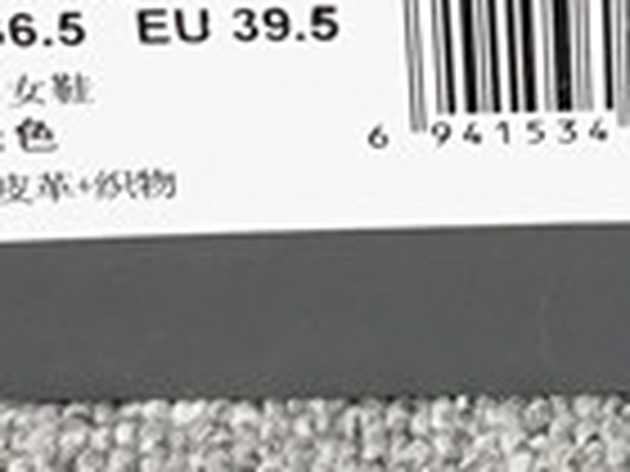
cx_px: 868
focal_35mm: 199
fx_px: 3622
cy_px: -771
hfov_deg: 9.7
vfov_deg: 6.9
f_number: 2.4
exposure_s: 1/100
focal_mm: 3.3
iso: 32
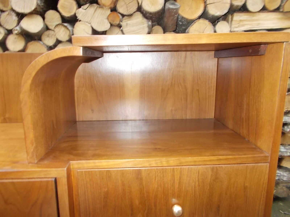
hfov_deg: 67.3
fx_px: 218
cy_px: 108
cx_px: 145
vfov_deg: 53.1
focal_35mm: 26
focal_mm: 4.6
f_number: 3.2
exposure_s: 1/25
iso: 200
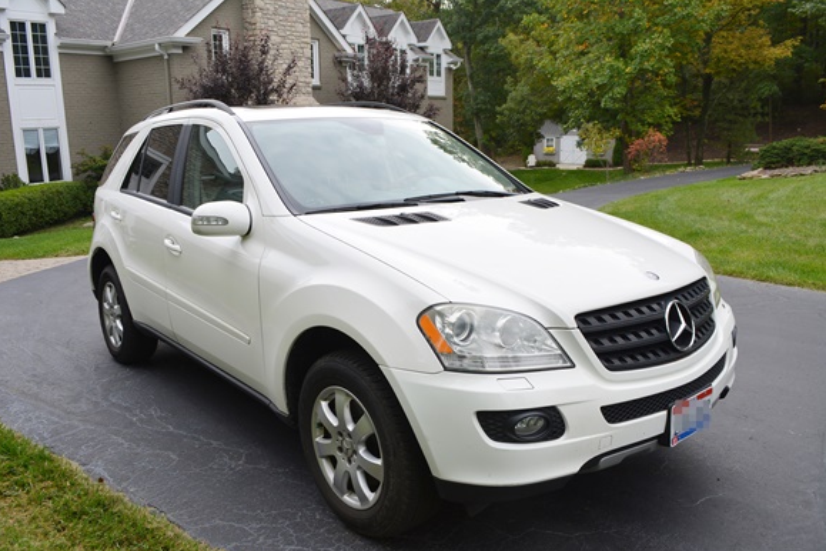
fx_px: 642
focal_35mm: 28
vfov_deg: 46.4
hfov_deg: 65.5
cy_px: 281
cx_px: 401
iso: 200
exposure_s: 1/250
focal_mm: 18
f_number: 8
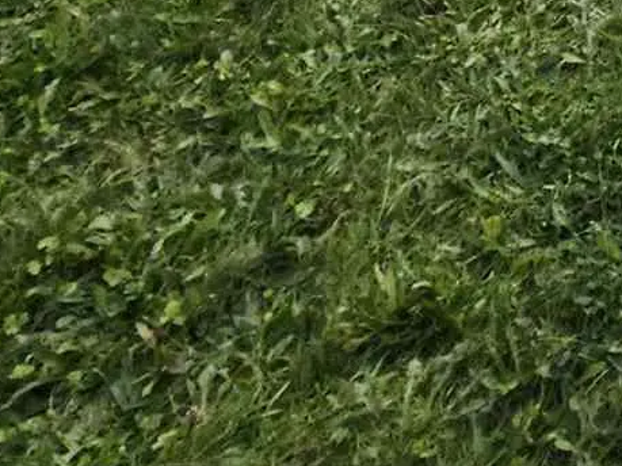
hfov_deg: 17.0
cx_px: 1226
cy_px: -691
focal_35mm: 87
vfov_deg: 12.7
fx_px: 1563
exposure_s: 1/2701
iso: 50
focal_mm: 2.2
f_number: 2.2
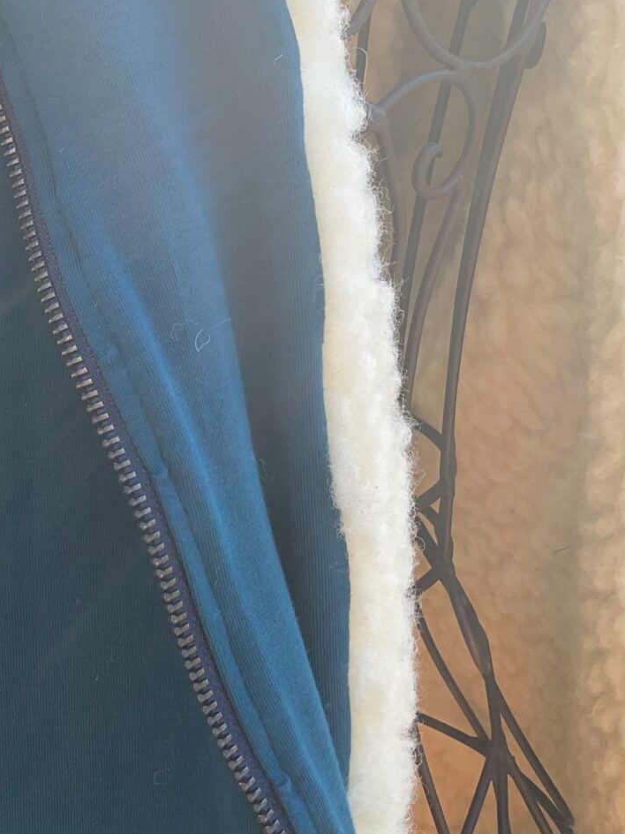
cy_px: 302
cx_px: -2
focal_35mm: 59
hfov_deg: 23.7
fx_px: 1420
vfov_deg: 32.5
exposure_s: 1/191
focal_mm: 3
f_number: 1.8
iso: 16
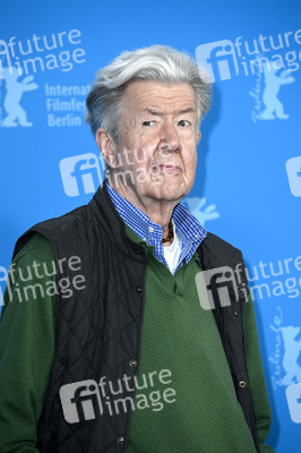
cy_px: 226
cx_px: 150
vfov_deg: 11.4
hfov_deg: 7.6
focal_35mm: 180
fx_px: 2261
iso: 1250
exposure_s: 1/250
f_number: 5.6
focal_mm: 180
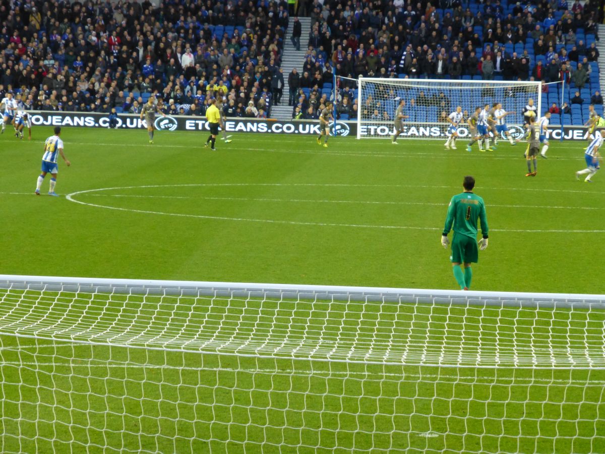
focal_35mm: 176
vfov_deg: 8.4
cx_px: 302
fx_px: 3076
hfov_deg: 11.2
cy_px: 227
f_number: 5.4
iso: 800
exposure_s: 1/50
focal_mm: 31.3
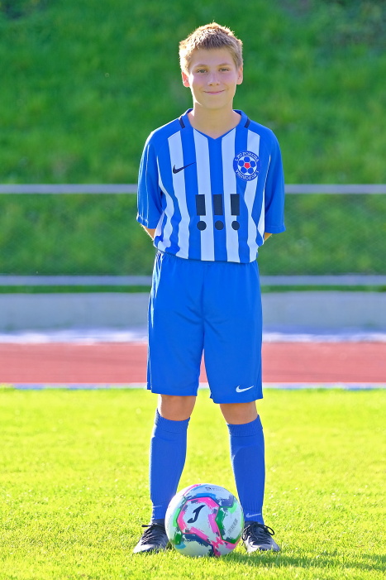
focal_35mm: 166
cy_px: 290
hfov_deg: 8.3
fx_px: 2671
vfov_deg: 12.4
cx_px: 193
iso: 320
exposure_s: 1/640
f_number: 2.8
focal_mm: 110.6
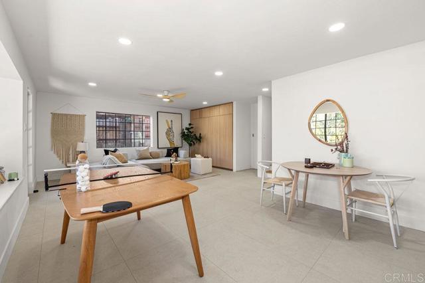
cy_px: 142
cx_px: 212
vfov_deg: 77.3
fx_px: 177
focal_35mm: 15
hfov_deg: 100.4
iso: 100
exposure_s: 1/6
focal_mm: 15
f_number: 6.3
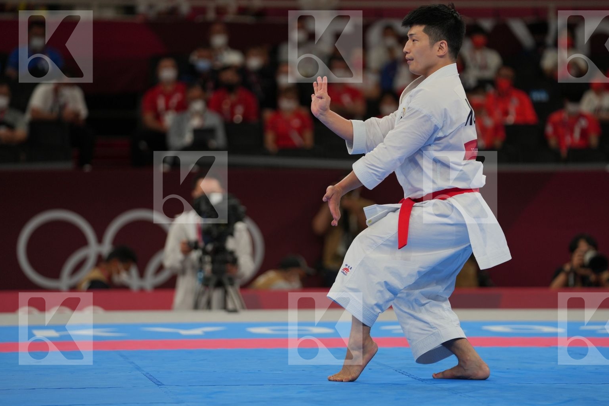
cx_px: 325
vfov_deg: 6.8
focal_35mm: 201
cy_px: 187
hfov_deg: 10.2
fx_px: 3400
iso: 400
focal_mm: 171
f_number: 2.8
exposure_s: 1/1000
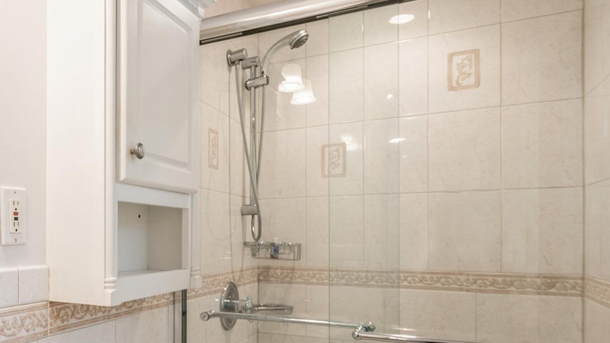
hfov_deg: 60.3
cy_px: 249
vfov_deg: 39.3
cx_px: 115
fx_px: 469
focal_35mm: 29
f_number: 9
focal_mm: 10
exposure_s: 1/2.5
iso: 100
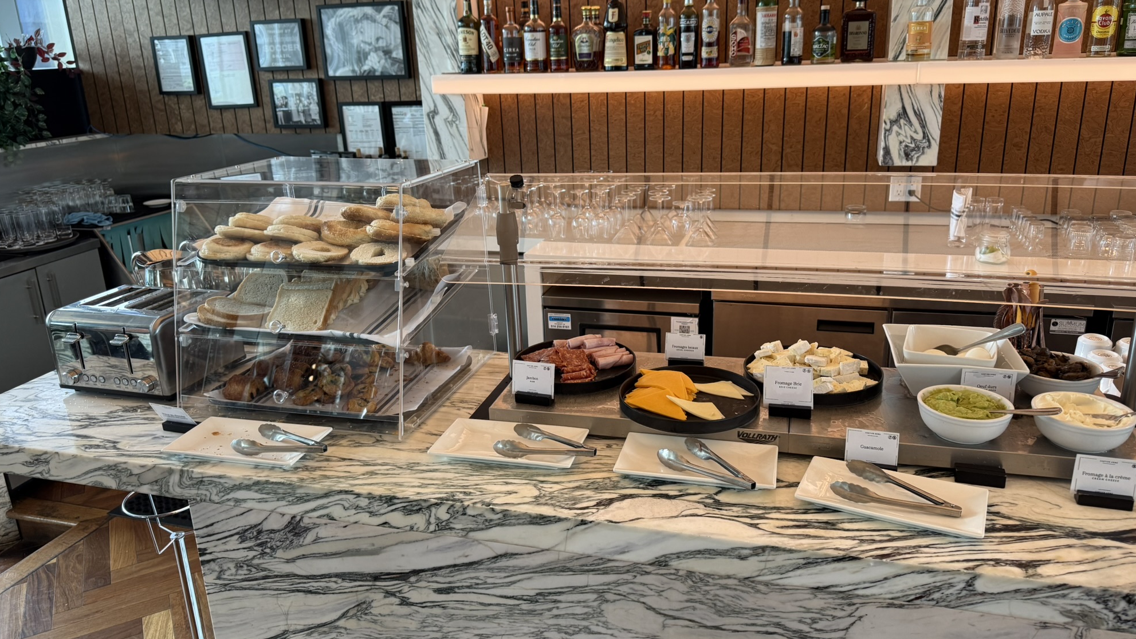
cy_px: 298
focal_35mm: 27
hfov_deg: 69.9
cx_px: 569
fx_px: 813
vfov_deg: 42.9
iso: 160
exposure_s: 1/118
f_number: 1.78
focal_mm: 6.76
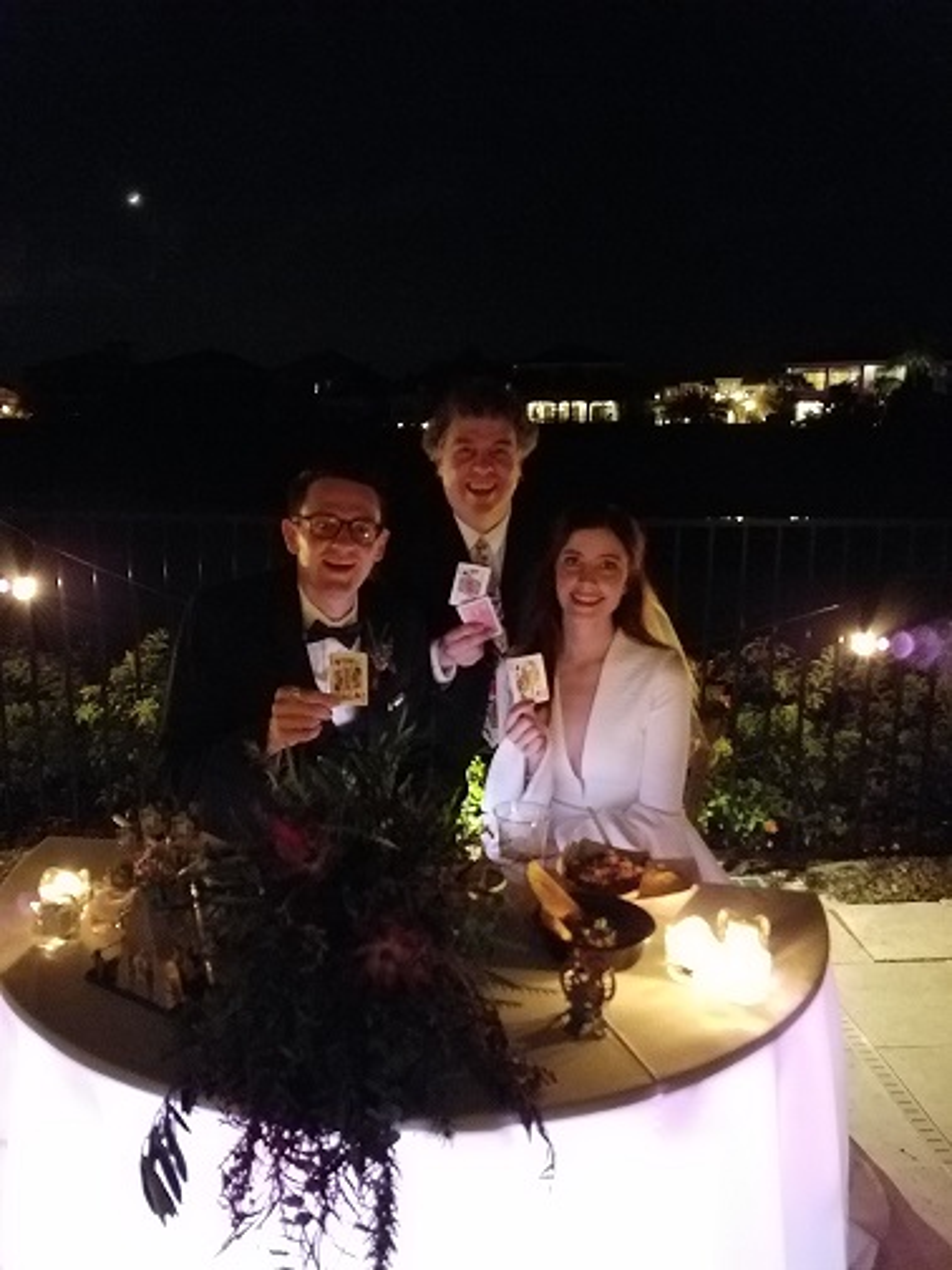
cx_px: 476
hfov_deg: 53.1
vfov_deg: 67.3
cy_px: 635
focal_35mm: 26
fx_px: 953
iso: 1000
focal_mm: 4.2
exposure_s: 1/10
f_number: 1.7
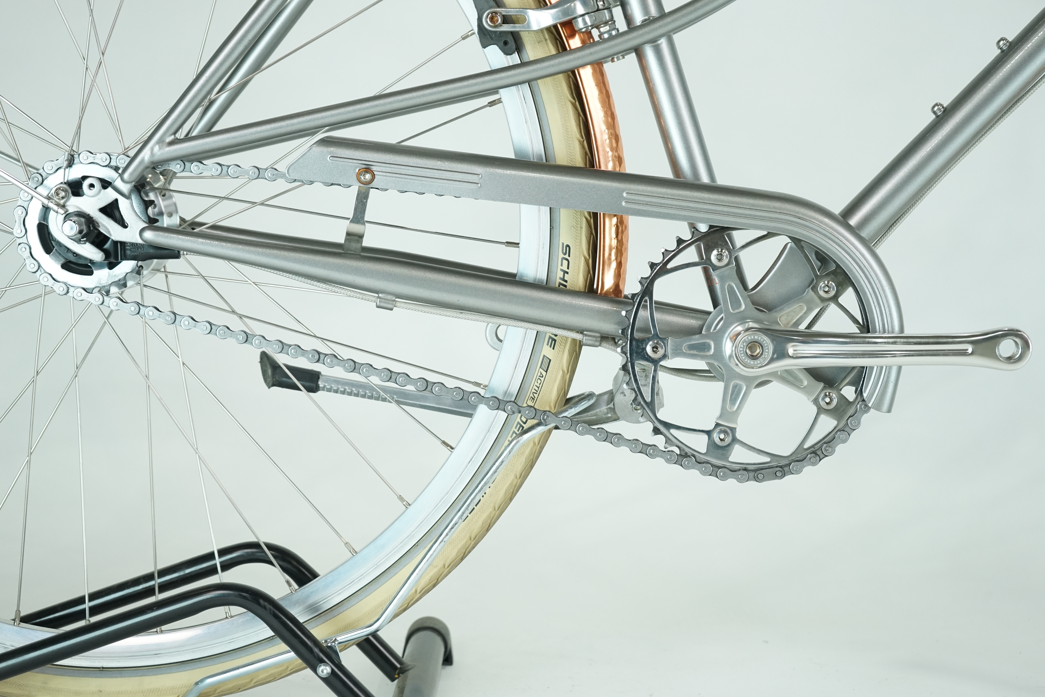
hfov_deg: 30.1
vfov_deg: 20.3
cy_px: 348
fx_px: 1945
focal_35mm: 67
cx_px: 522
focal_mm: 67
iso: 1600
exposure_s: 1/200
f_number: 5.6
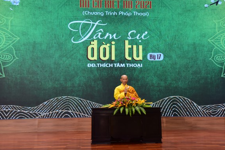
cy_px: 67
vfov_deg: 27.0
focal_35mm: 50
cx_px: 124
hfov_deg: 39.5
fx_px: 313
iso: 800
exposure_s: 1/50
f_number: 5
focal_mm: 44
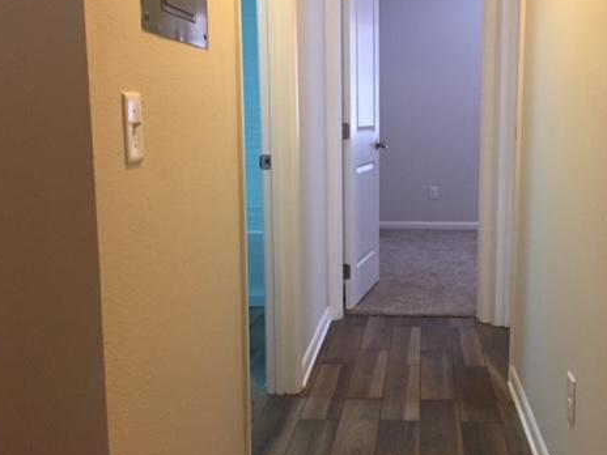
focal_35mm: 40
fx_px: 701
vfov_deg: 35.9
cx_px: 400
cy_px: 211
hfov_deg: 46.1
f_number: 2.2
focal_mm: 4.15
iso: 160
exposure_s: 1/30
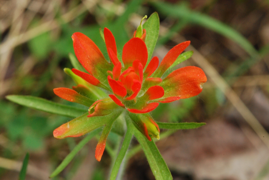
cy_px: 90
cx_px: 134
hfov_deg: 13.0
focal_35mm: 158
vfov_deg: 8.7
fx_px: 1178
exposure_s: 1/20
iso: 800
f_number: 22
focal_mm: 105
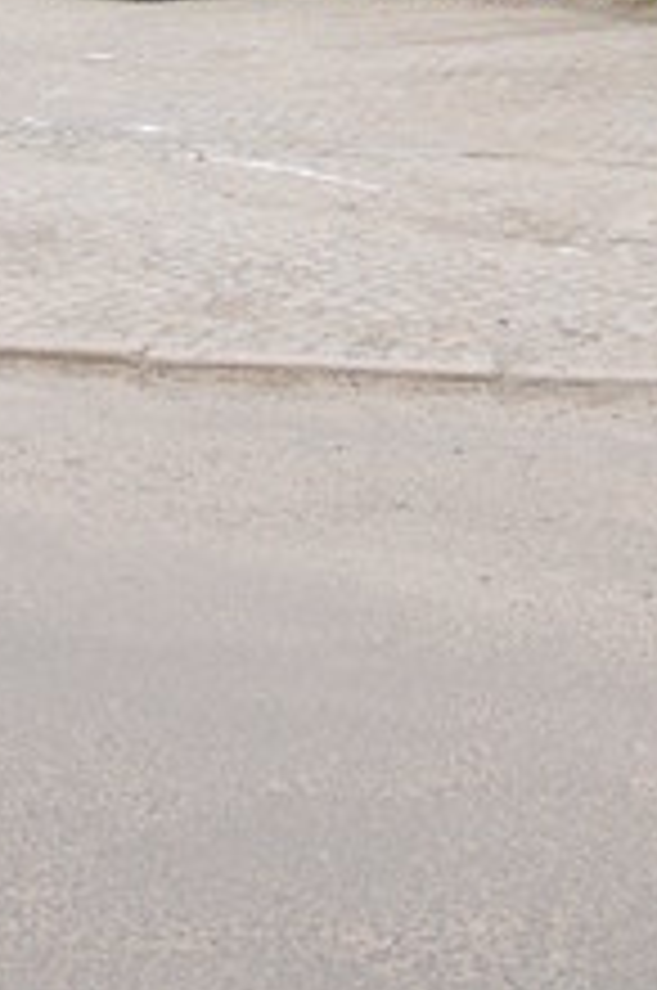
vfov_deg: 18.4
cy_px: -333
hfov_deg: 13.3
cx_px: 106
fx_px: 2811
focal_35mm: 102
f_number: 7.1
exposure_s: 1/100
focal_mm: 25
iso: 200
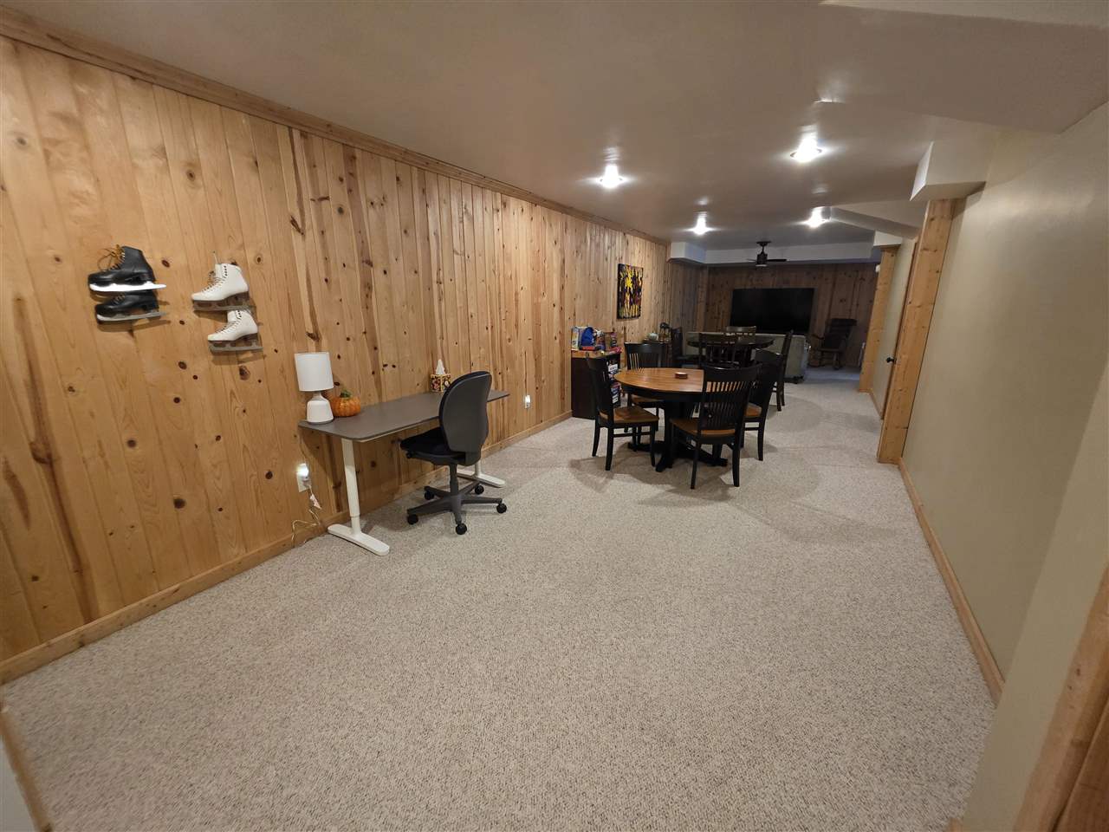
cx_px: 554
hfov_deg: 106.2
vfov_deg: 89.9
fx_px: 416
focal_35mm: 13
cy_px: 416
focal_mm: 2.2
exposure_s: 1/60
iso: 800
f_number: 1.9
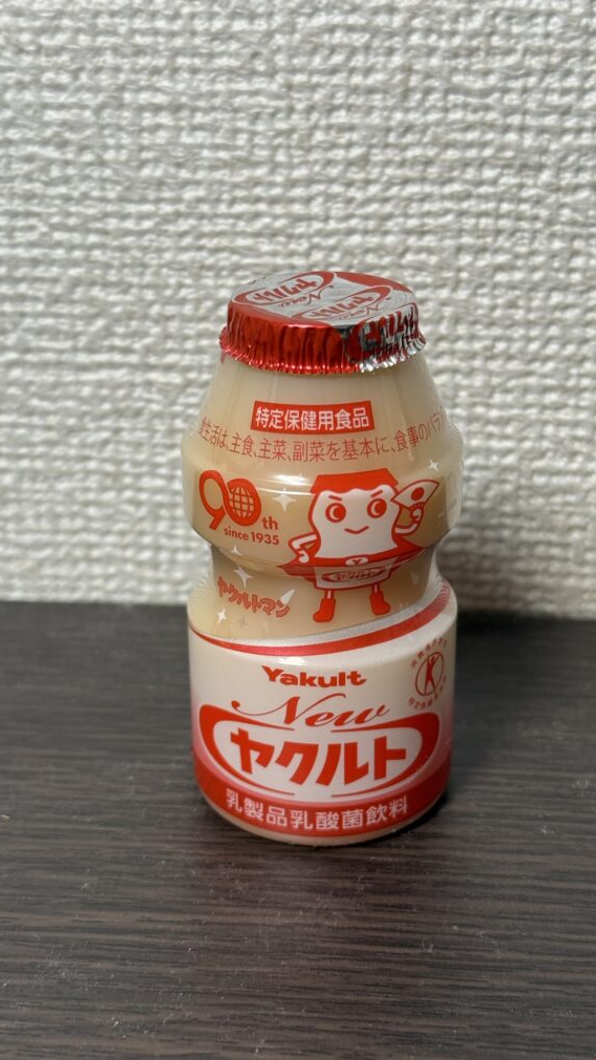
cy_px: 530
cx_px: 333
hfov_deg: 22.6
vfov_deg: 39.2
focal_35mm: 53
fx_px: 1489
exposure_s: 1/94
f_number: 1.78
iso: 64
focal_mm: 6.76
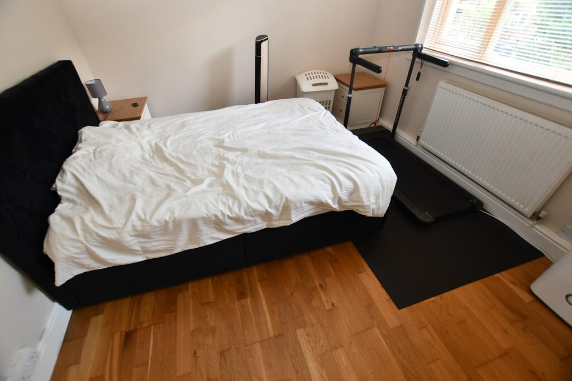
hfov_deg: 100.4
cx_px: 286
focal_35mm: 15
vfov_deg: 77.3
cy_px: 190
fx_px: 238
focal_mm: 10
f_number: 4
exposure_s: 1/60
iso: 640
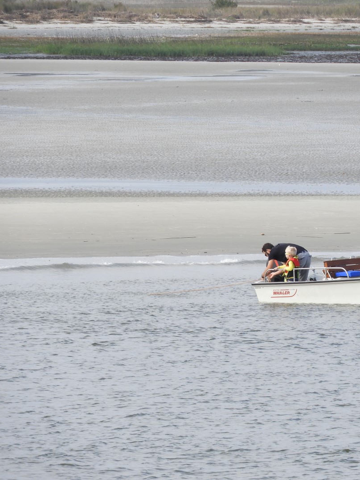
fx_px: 9266
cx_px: 314
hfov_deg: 2.2
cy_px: 240
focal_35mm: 668
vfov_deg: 3.0
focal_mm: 89.6
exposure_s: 1/320
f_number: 5.6
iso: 100
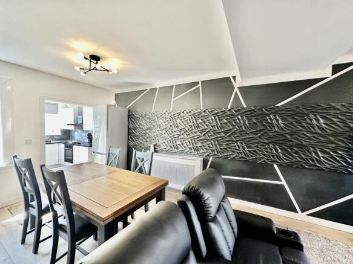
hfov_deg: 102.1
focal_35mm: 14
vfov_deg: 85.7
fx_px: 143
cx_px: 176
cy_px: 132
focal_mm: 2.22
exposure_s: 1/99
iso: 200
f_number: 2.2
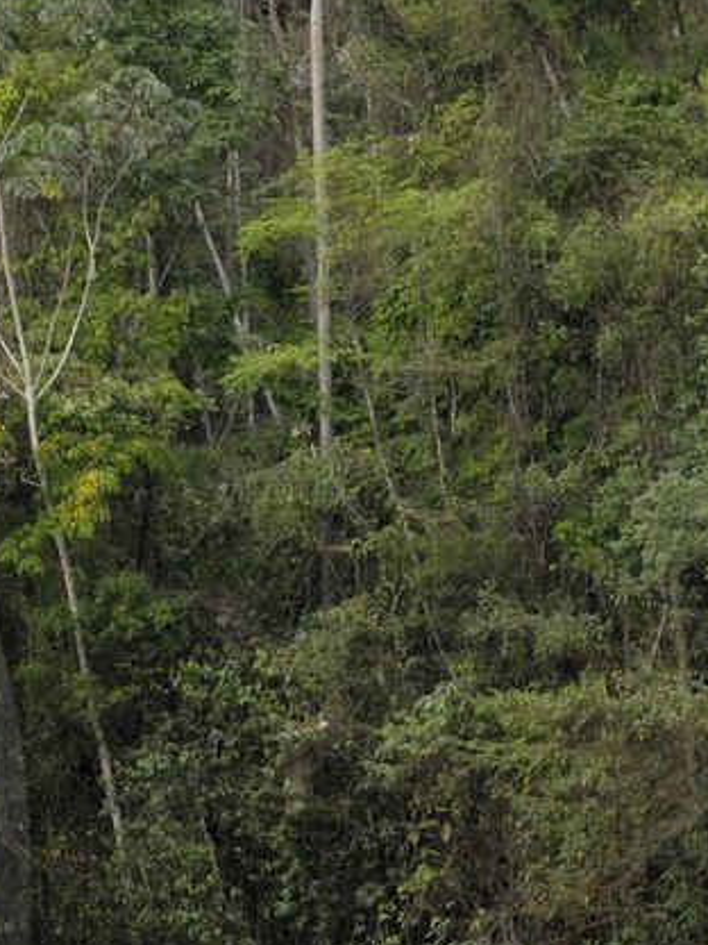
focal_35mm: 332
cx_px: -903
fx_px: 9054
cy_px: 893
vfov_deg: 6.0
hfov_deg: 4.4
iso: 100
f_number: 5
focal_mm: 60
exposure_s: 1/80
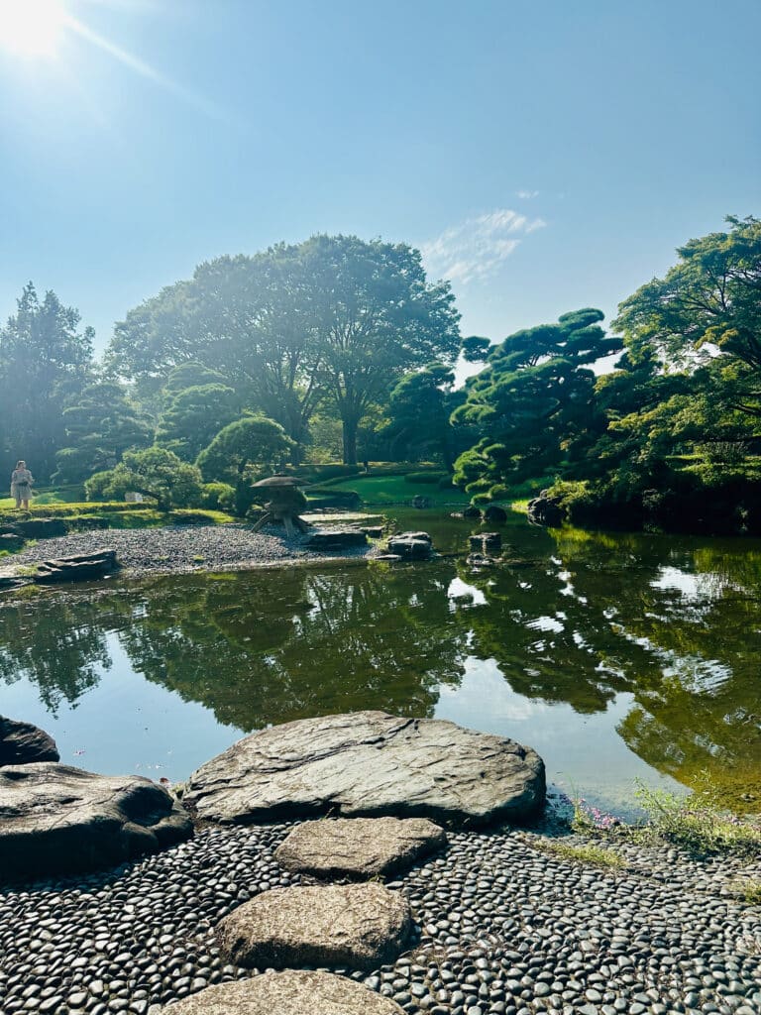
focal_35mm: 24
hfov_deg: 56.8
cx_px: 380
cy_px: 508
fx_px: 703
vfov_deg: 71.6
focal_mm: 6.86
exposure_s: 1/8197
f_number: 1.78
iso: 80
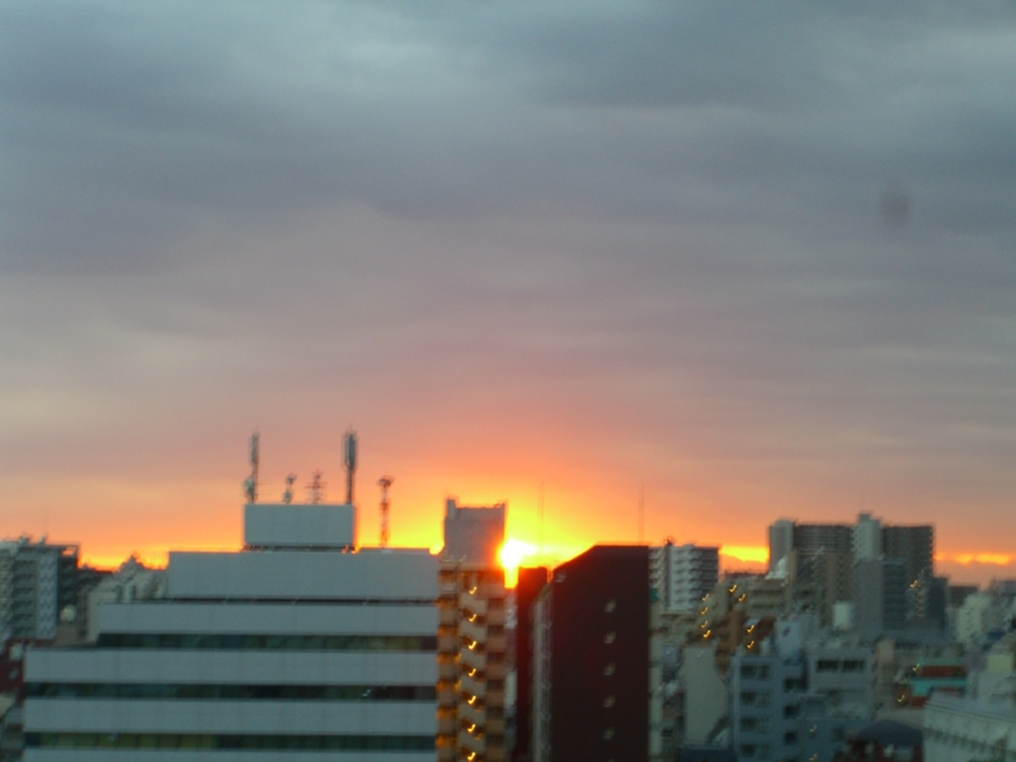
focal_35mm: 114
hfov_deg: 17.3
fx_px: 3346
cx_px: 508
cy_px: 381
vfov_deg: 13.0
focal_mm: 23.7
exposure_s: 1/13
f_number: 5.1
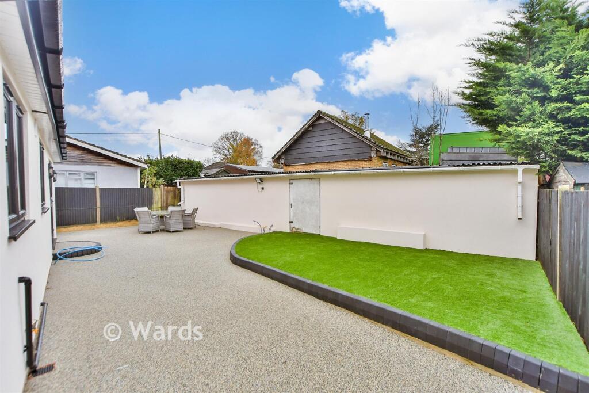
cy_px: 196
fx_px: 245
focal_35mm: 15
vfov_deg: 77.3
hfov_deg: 100.4
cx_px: 294
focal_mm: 10
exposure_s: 1/125
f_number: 5.6
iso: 500
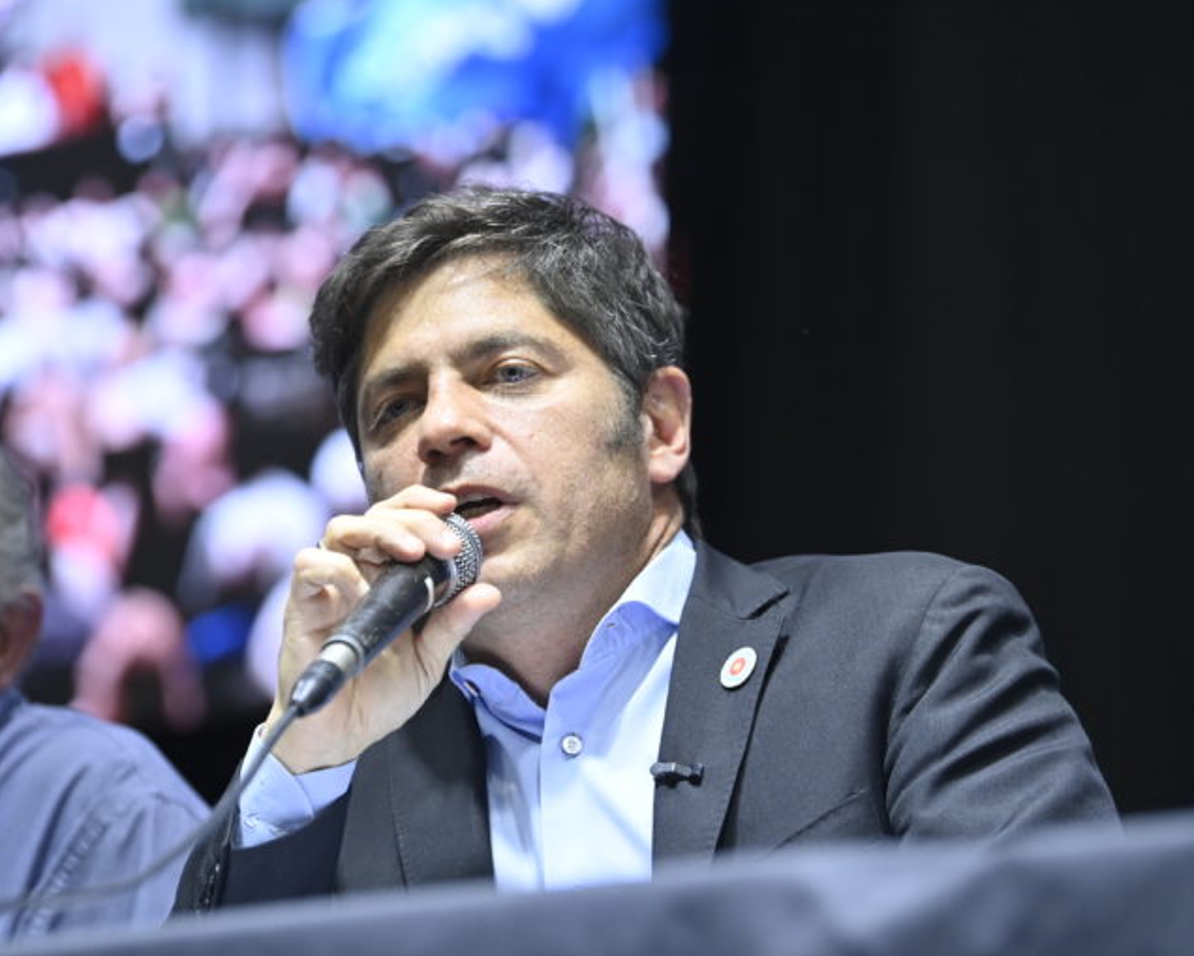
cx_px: 529
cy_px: 477
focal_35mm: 170
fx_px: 6008
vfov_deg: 9.1
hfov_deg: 11.3
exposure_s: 1/500
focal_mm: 150
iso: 2500
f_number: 3.5
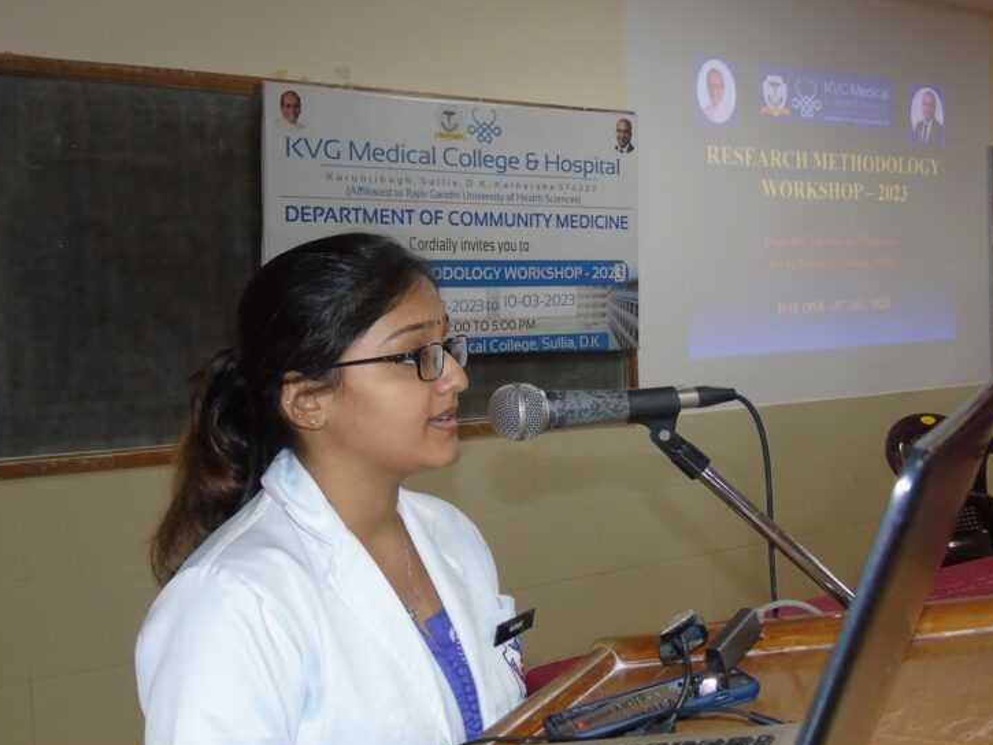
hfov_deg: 51.3
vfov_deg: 39.7
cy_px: 368
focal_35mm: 36
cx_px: 485
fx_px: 1033
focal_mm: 6.1
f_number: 3.8
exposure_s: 1/40
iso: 400
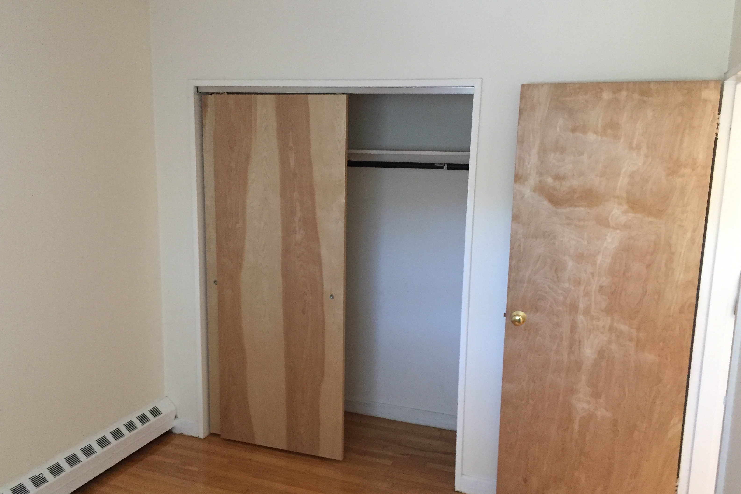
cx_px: 366
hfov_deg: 60.3
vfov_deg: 42.3
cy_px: 269
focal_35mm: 31
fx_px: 638
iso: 250
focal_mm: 4.15
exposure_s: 1/30
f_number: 2.2
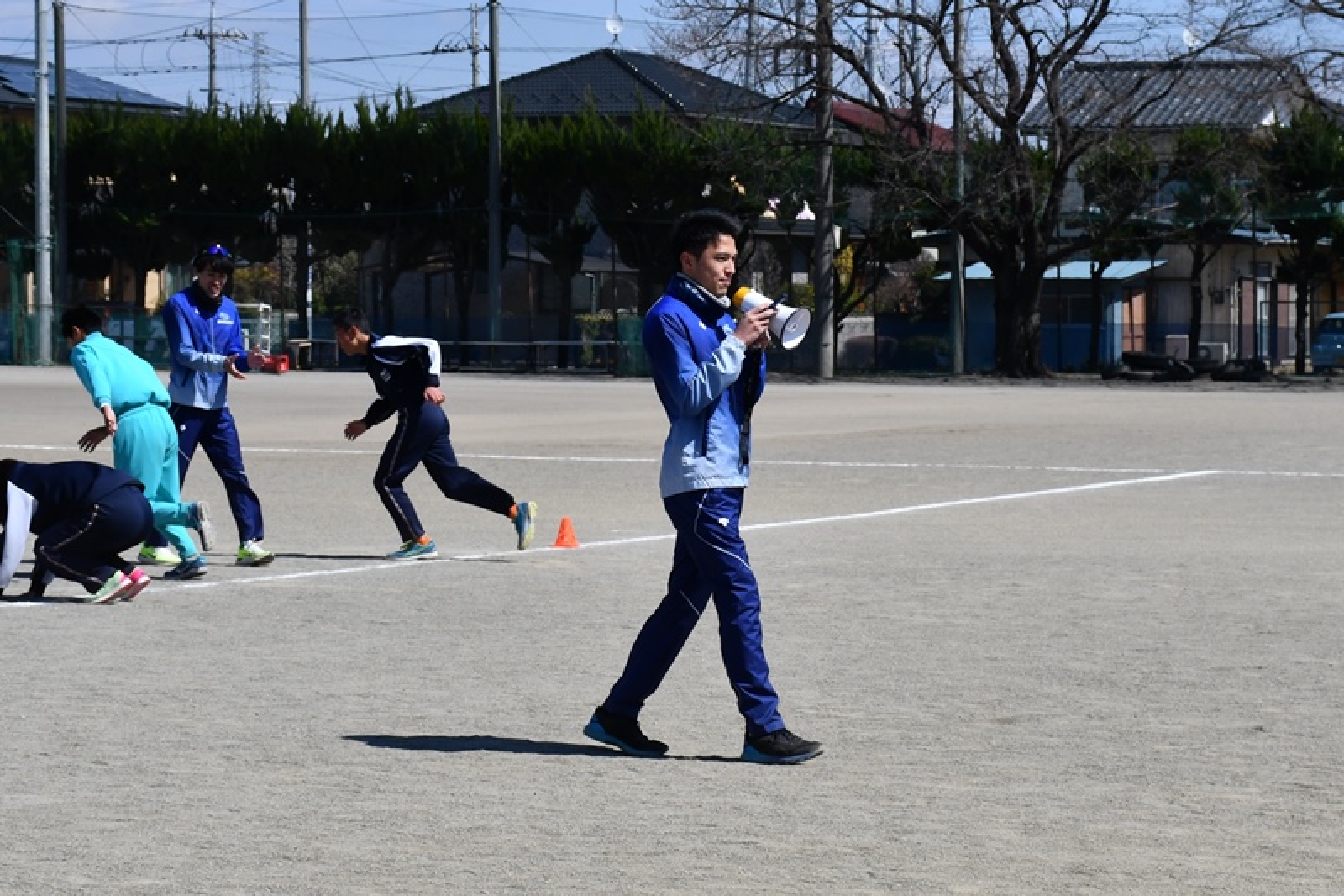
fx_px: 3135
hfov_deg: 24.2
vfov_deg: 16.3
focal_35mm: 84
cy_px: 448
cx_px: 672
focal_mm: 56
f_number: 8
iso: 400
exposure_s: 1/2000
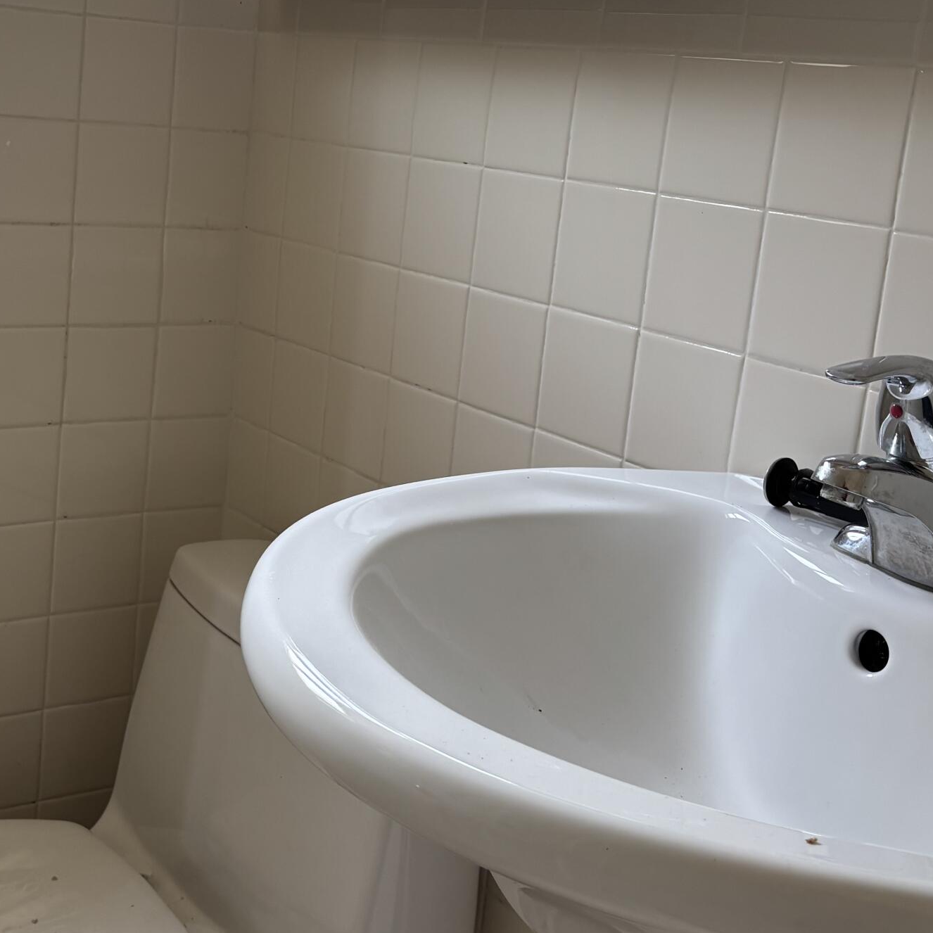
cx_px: 272
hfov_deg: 32.4
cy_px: 360
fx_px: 1586
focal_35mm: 52
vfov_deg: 32.7
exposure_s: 1/121
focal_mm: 5.96
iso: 100
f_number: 1.6
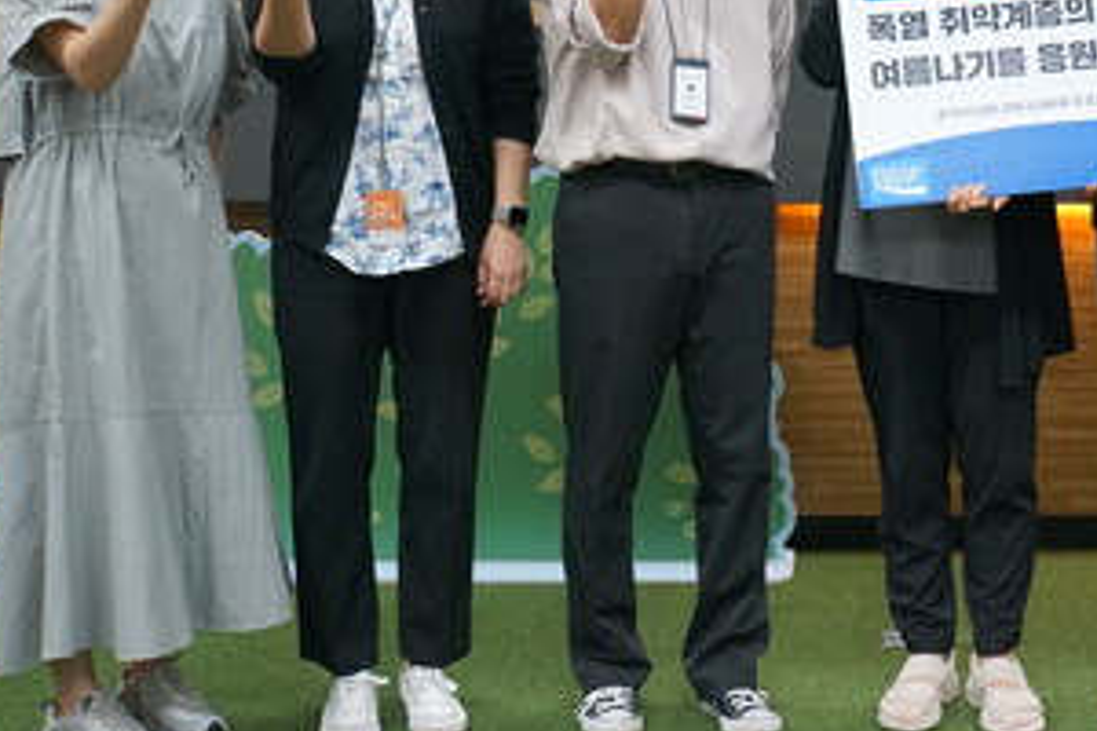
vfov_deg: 21.5
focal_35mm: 63
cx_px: 954
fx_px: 1920
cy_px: 219
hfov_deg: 30.7
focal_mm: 21
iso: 2500
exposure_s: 1/160
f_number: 4
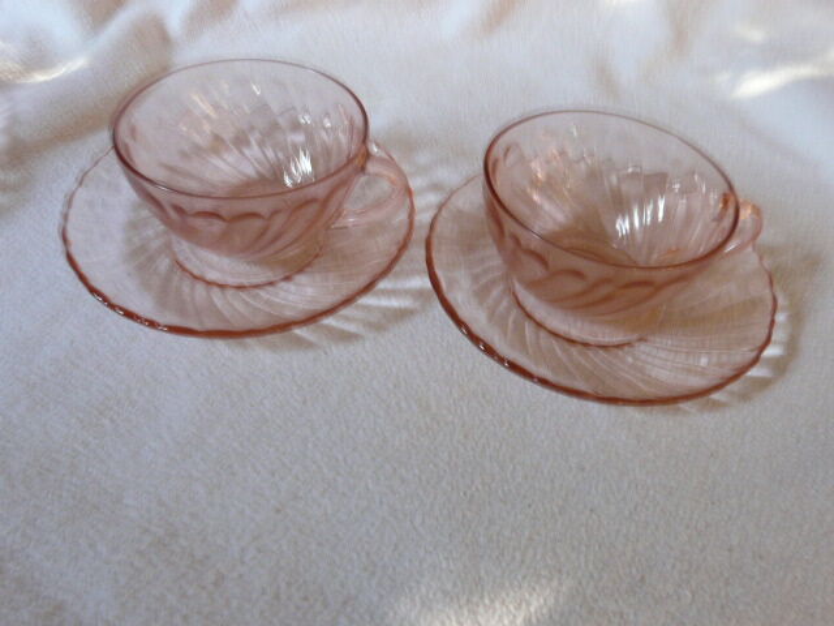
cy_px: 313
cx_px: 417
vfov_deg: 49.7
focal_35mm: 28
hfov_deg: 63.4
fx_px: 675
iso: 200
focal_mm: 4.6
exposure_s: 1/3.2
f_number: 8
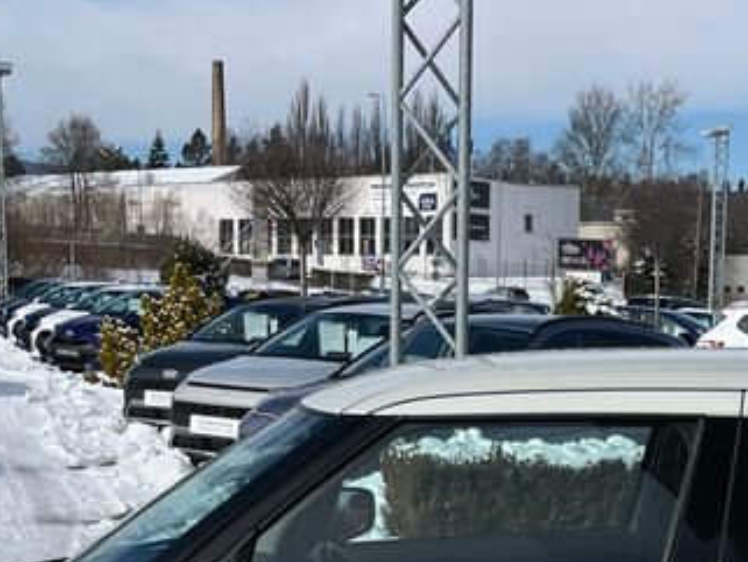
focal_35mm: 83
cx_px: 548
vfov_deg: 17.0
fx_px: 1794
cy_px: 688
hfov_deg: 23.3
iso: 50
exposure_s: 1/5848
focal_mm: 5.1
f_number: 1.6
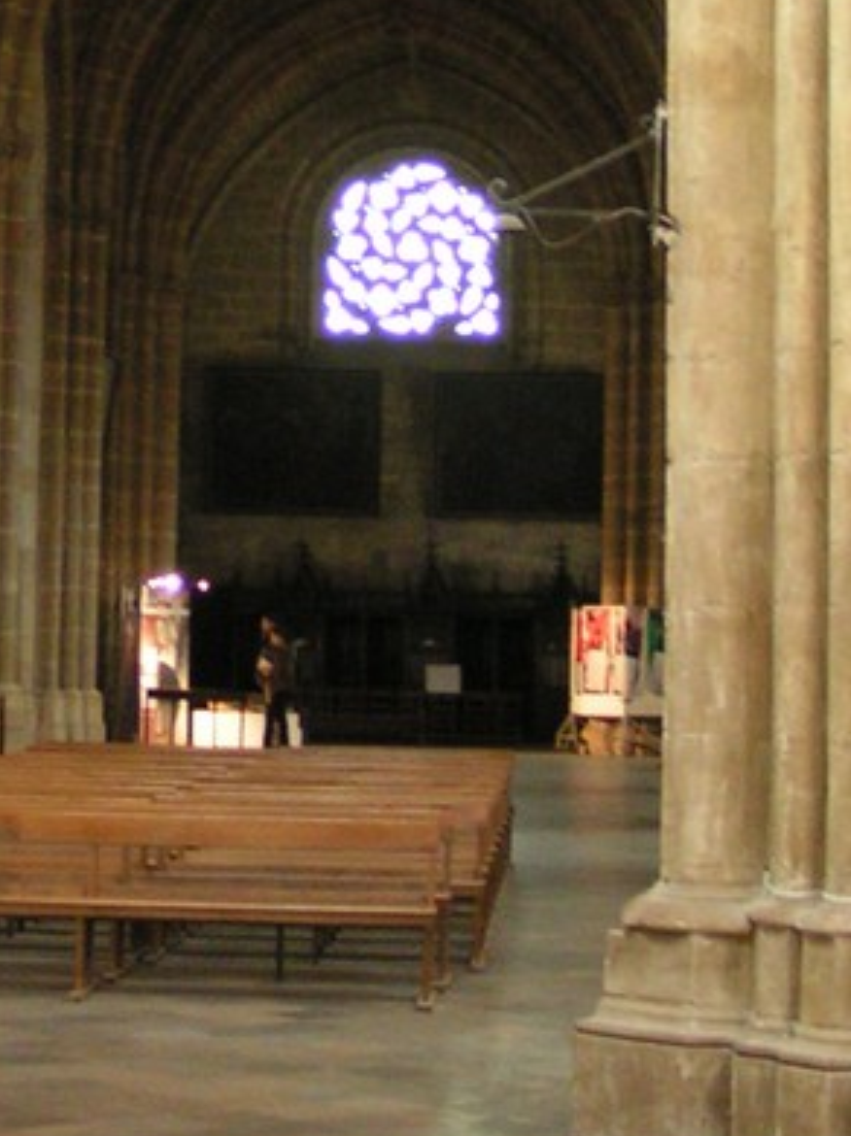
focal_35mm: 104
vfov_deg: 18.6
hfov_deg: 14.1
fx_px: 3413
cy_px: 118
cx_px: 181
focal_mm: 5.8
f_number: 2.8
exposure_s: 1/2.5
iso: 200
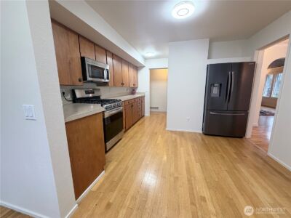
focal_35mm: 14
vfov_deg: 85.7
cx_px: 146
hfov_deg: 102.1
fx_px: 118
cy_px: 109
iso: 250
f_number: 2.2
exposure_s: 1/60
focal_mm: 2.22
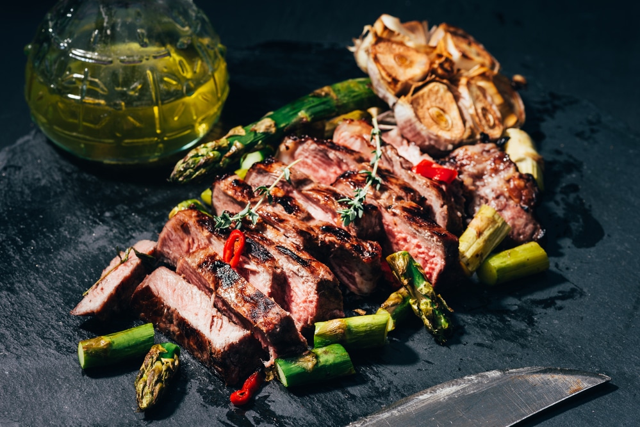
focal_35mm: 105
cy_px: 214
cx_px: 320
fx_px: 1867
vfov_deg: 13.1
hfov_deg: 19.4
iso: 100
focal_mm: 105
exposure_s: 1/30
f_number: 14
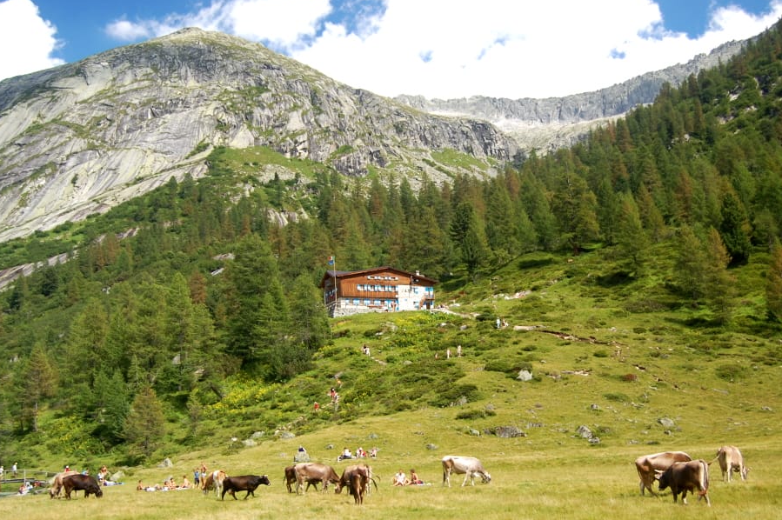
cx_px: 407
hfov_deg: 47.4
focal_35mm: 41
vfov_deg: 32.6
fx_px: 890
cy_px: 274
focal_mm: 24
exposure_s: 1/250
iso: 200
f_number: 5
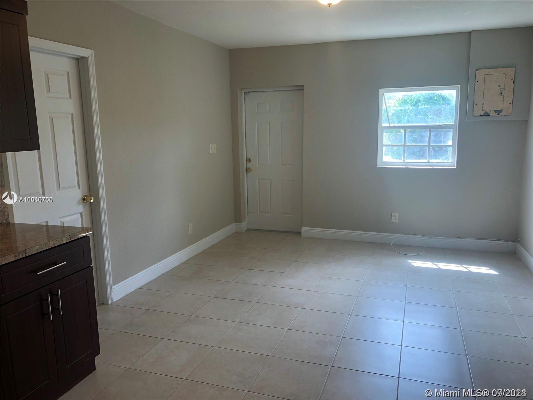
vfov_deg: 49.7
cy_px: 200
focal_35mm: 28
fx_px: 431
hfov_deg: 63.4
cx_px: 266
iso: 64
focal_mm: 4
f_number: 1.8
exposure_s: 1/120
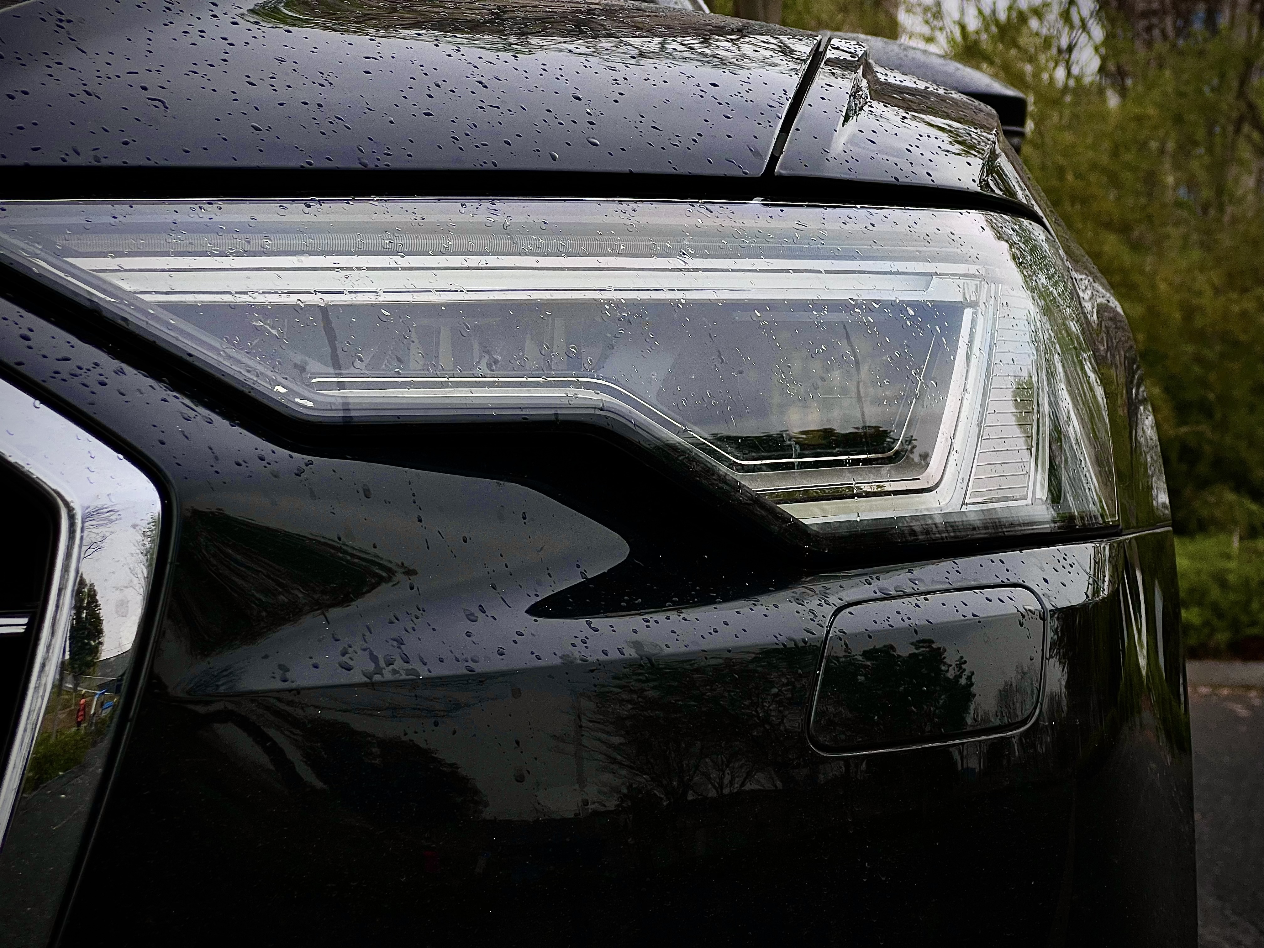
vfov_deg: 19.1
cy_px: 474
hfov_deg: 25.3
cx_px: 632
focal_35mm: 77
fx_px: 2812
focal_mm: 9
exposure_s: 1/181
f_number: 2.8
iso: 32
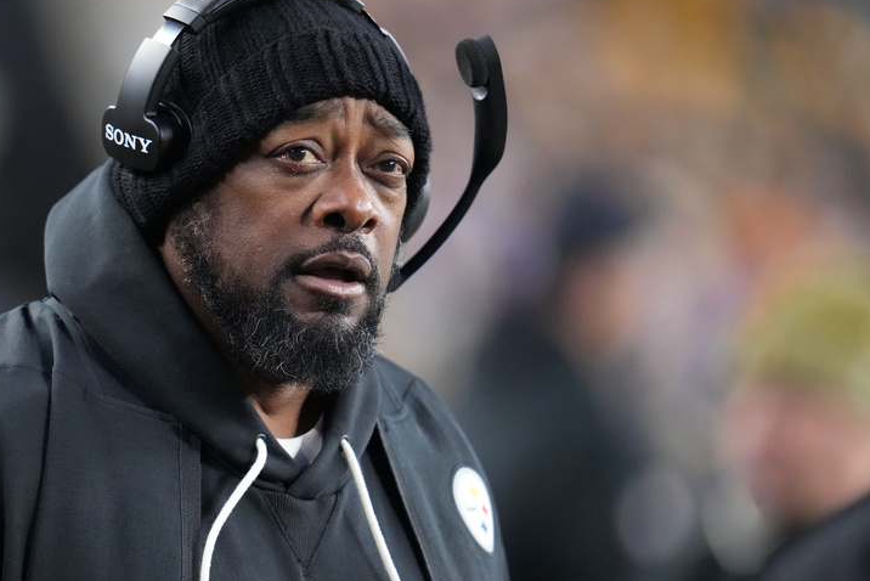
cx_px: 260
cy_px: 379
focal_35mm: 572
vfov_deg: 2.4
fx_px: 13828
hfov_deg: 3.6
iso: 8000
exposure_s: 1/2500
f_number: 2.8
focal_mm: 400
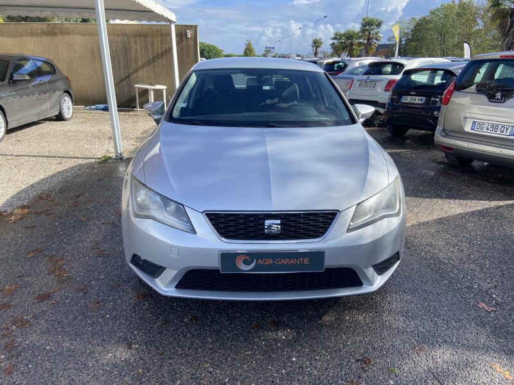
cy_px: 192
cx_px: 257
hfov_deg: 67.3
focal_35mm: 26
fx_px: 386
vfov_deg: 53.1
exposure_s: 1/1464
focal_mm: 4.25
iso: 32
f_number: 1.8
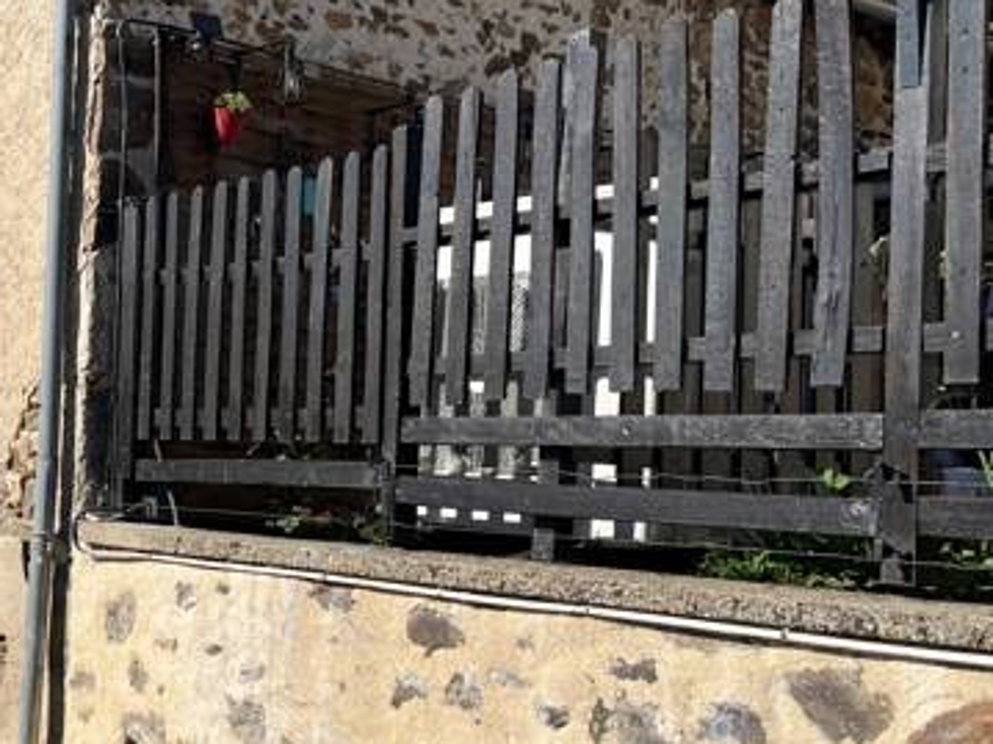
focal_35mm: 58
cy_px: 407
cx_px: -25
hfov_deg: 30.6
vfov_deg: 25.2
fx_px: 1663
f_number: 1.6
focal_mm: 5.1
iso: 50
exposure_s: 1/4651
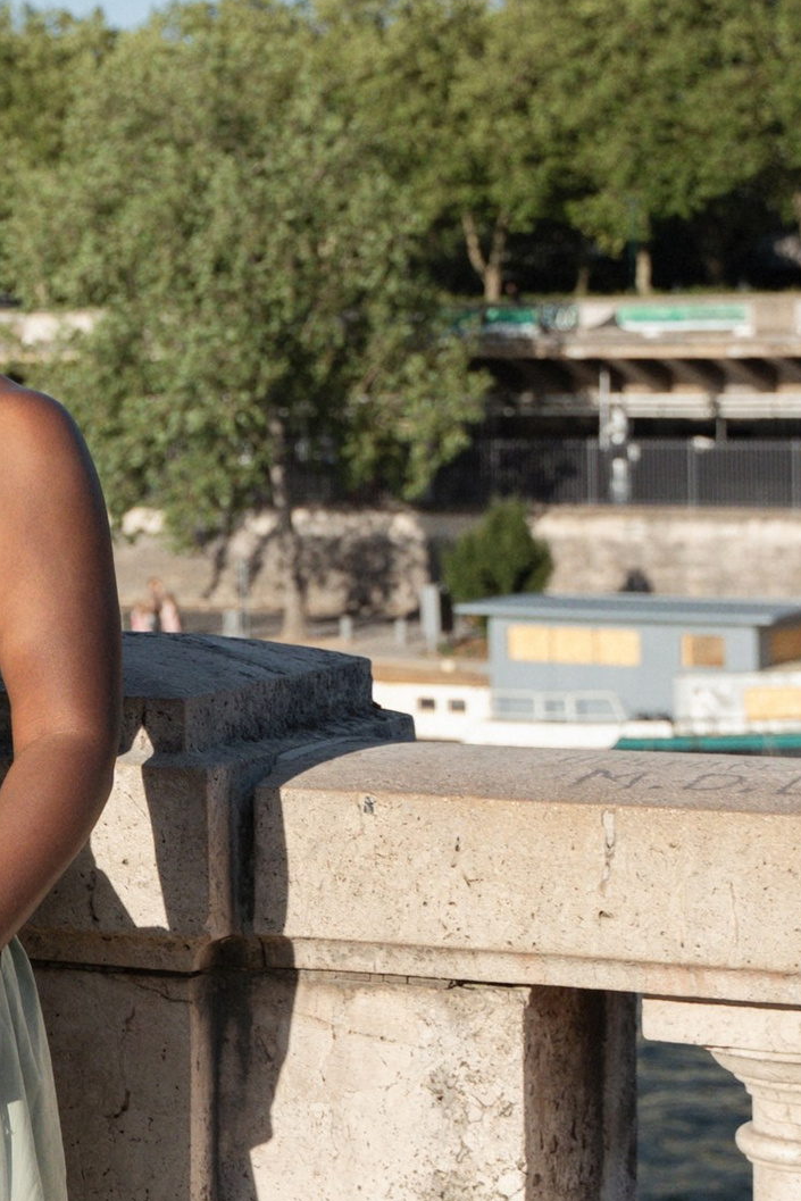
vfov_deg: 18.6
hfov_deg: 12.0
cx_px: -401
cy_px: 234
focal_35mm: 109
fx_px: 3636
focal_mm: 30
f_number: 3.5
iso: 250
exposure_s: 1/2500
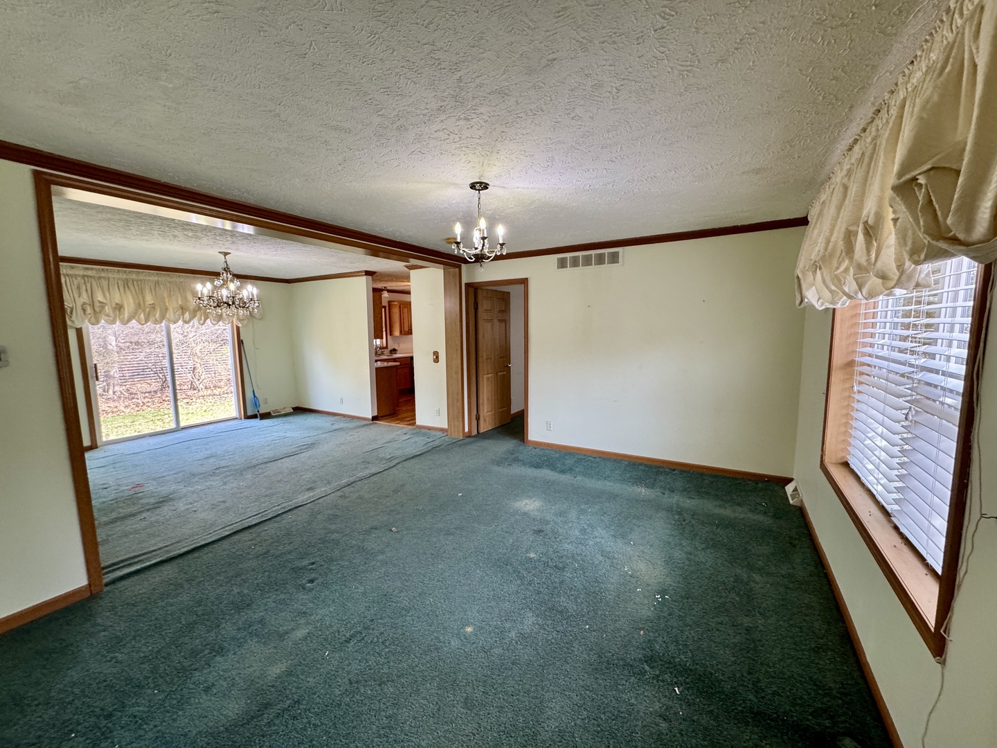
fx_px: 403
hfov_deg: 102.1
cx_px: 498
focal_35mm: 14
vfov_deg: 85.7
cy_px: 374
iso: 250
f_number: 2.2
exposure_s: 1/120
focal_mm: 2.22
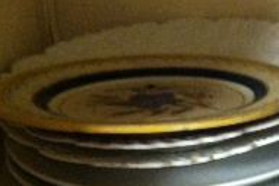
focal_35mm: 122
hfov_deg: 15.9
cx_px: 372
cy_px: 21
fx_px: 945
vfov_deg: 11.2
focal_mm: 3.85
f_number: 2.8
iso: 640
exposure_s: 1/15
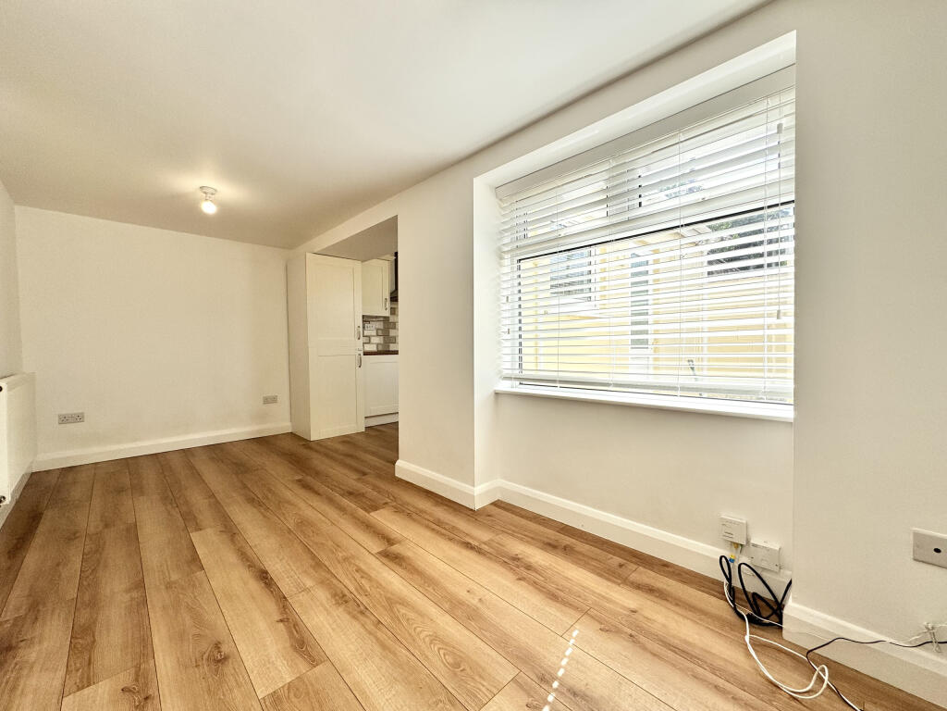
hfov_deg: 102.1
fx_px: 383
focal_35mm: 14
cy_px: 356
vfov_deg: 85.7
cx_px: 474
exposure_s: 1/693
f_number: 2.2
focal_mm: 2.22
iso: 40
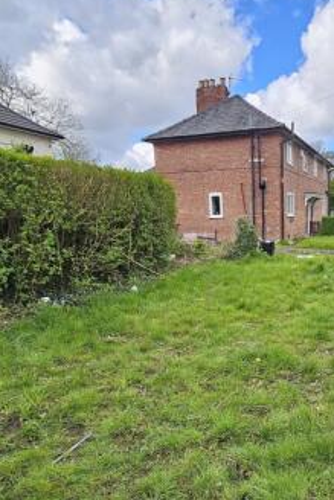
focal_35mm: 24
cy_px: 298
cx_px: 272
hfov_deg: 49.7
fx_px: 334
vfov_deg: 73.0
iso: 50
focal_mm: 2.2
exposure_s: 1/400
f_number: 2.2
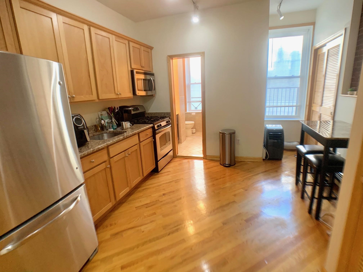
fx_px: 273
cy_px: 136
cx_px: 182
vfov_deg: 53.1
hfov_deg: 67.3
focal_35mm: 26
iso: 125
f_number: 1.8
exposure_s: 1/60
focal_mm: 4.25
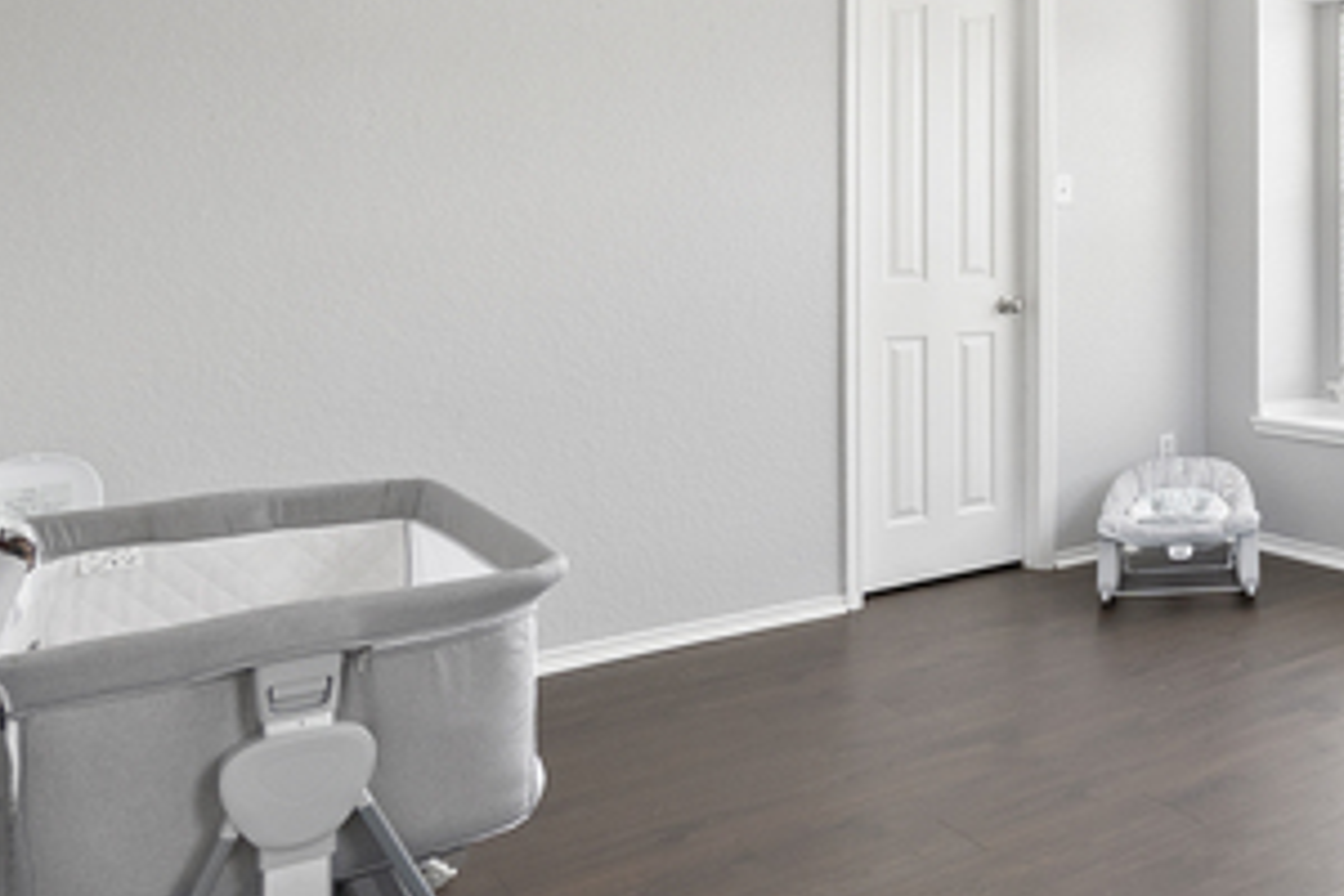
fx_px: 1195
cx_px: 1407
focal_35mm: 32
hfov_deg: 46.7
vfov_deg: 40.5
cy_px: 280
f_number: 6.3
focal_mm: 10
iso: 320
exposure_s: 1/20
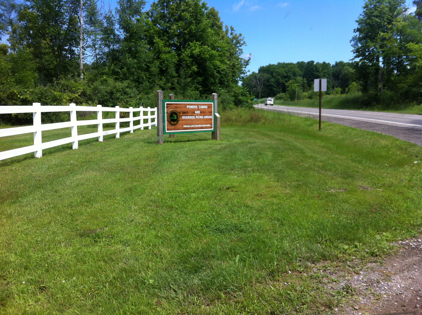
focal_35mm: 35
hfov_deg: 52.7
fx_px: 426
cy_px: 158
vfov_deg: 40.6
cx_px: 211
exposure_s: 1/616
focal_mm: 3.85
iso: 80
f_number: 2.8
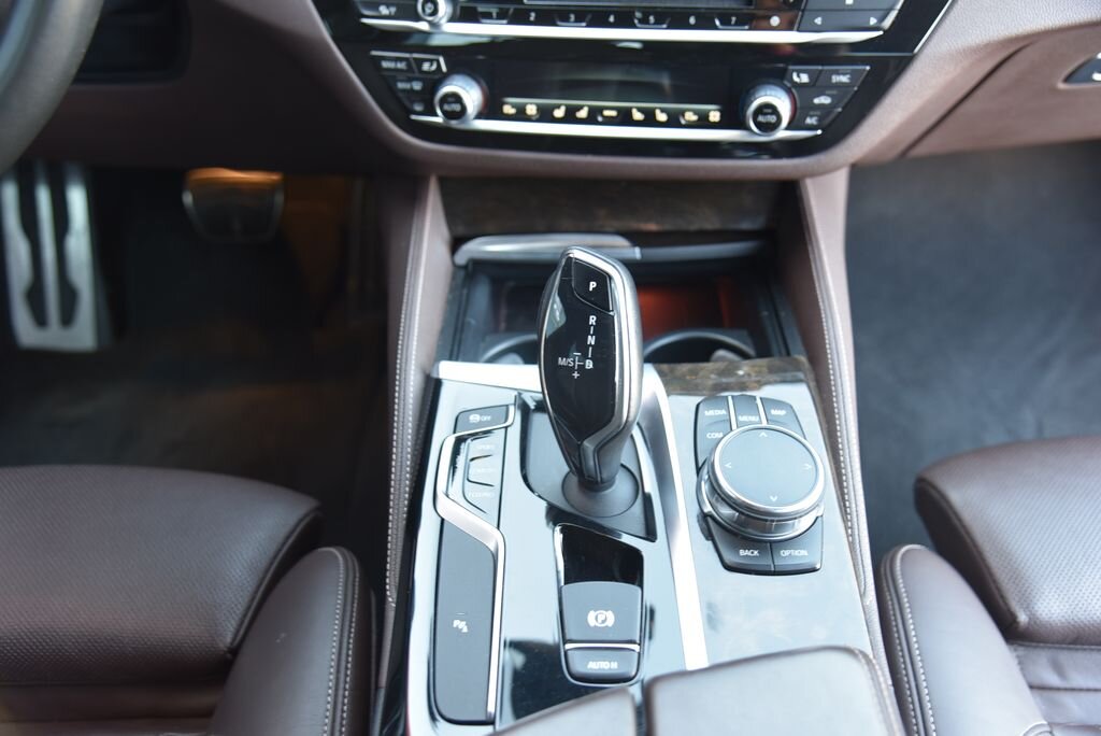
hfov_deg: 50.7
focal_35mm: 38
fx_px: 1163
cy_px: 368
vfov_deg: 35.1
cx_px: 550
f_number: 4
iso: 500
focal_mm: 38
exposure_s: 1/20
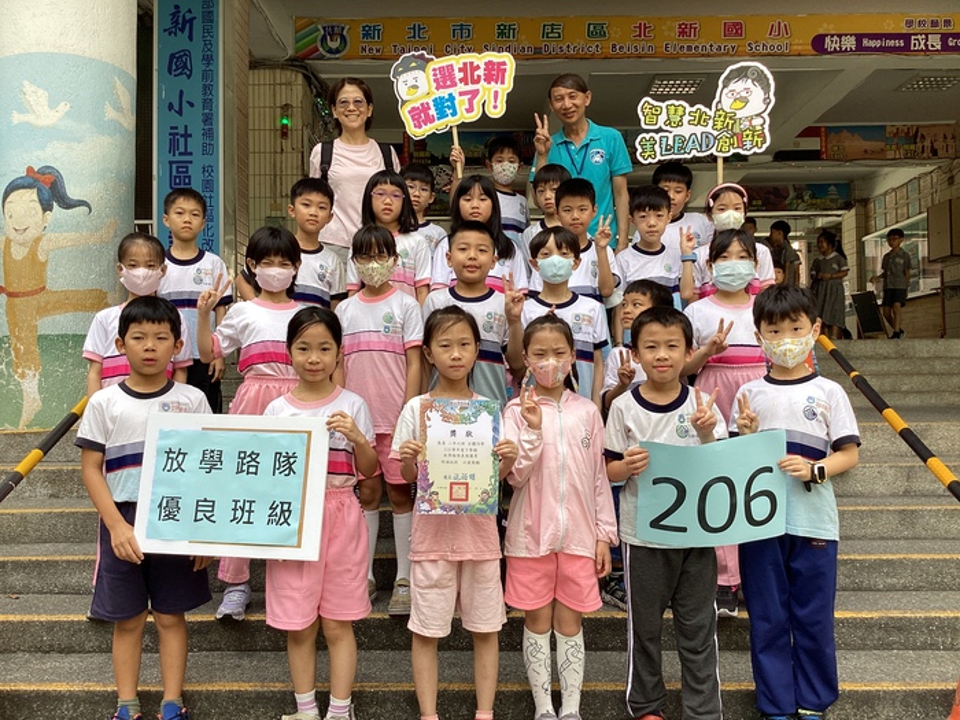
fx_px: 860
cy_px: 360
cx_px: 480
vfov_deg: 45.4
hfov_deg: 58.4
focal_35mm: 31
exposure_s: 1/158
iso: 25
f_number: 2.4
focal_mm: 3.3
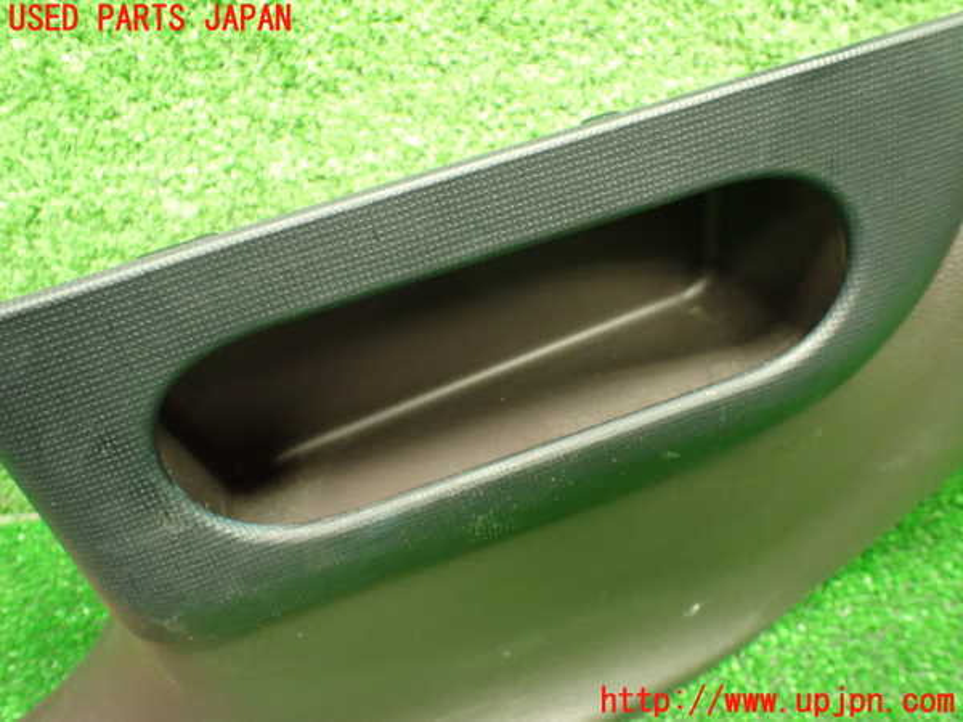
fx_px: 835
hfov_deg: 60.0
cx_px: 482
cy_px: 361
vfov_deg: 46.8
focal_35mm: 30
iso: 1000
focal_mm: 5.4
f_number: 2.3
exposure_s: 1/30
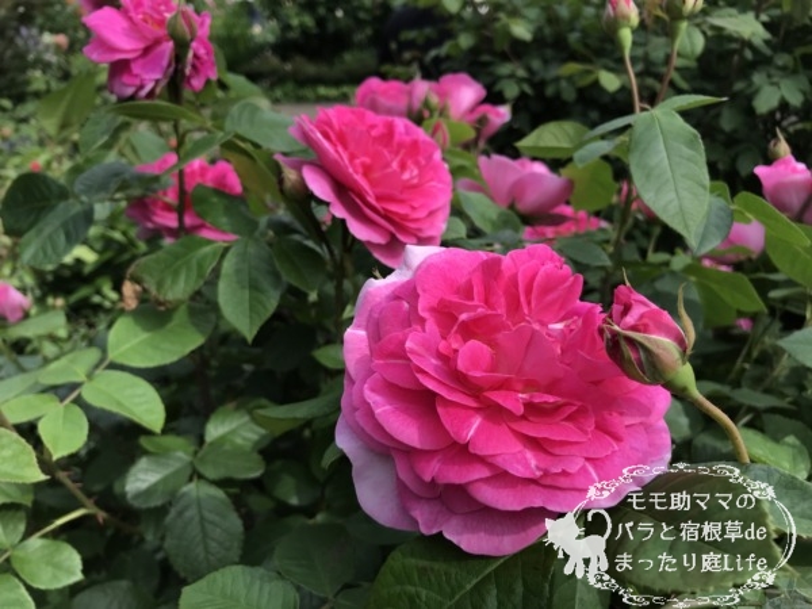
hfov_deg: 63.4
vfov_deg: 49.7
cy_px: 304
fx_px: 657
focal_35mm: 28
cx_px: 406
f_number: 1.8
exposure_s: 1/720
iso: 20
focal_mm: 3.99
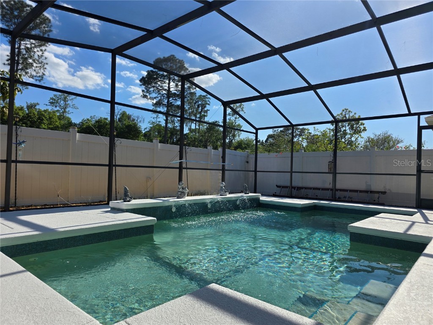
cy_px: 162
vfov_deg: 58.9
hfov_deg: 73.9
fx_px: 288
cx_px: 216
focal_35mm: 23
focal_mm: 6.3
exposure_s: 1/792
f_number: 1.7
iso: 12
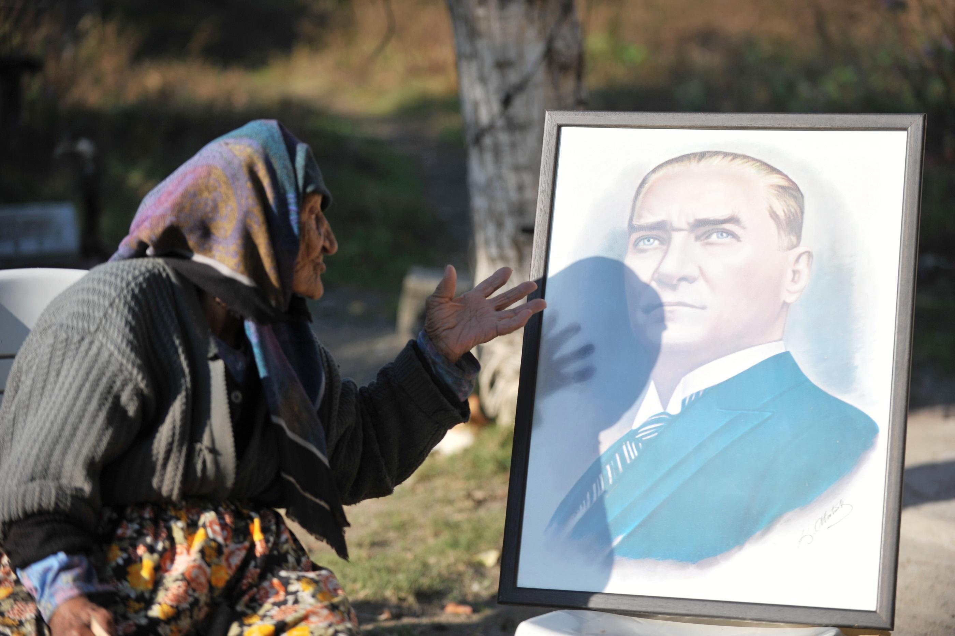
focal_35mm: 95
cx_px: 478
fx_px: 2518
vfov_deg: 14.4
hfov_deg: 21.5
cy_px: 318
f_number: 2.8
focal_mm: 95
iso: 200
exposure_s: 1/2500
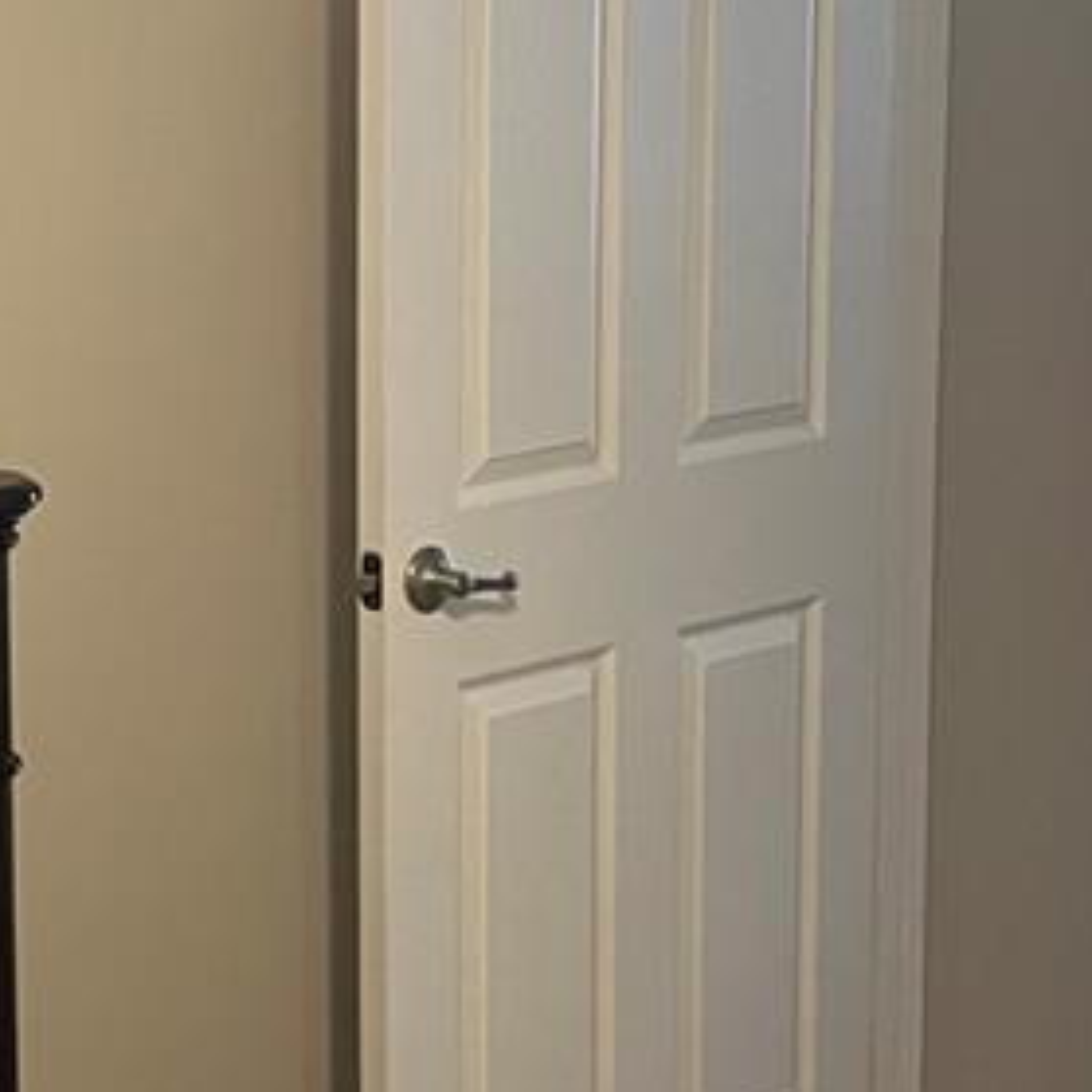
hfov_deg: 17.0
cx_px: -129
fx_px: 3533
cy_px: 454
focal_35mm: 99
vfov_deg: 17.6
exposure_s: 1/60
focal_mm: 5.7
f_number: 1.5
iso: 200
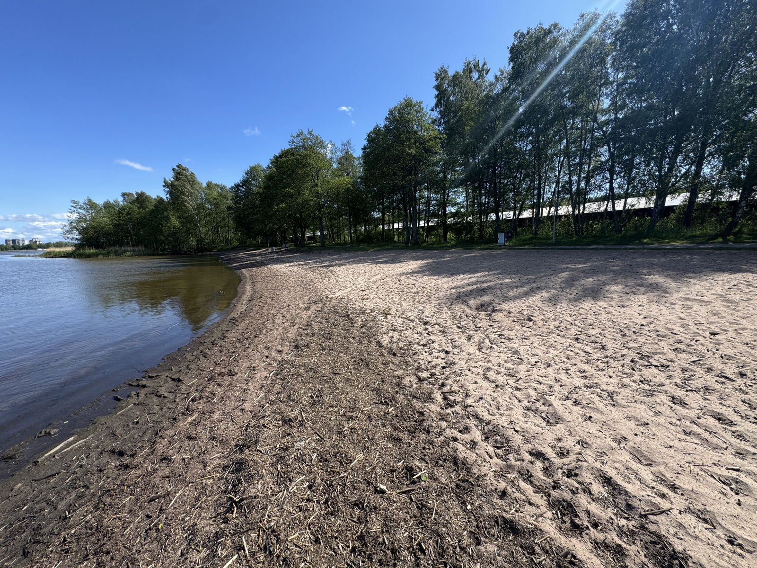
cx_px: 378
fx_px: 306
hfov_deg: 102.1
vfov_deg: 85.7
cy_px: 284
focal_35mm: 14
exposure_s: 1/1299
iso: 40
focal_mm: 2.22
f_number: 2.2
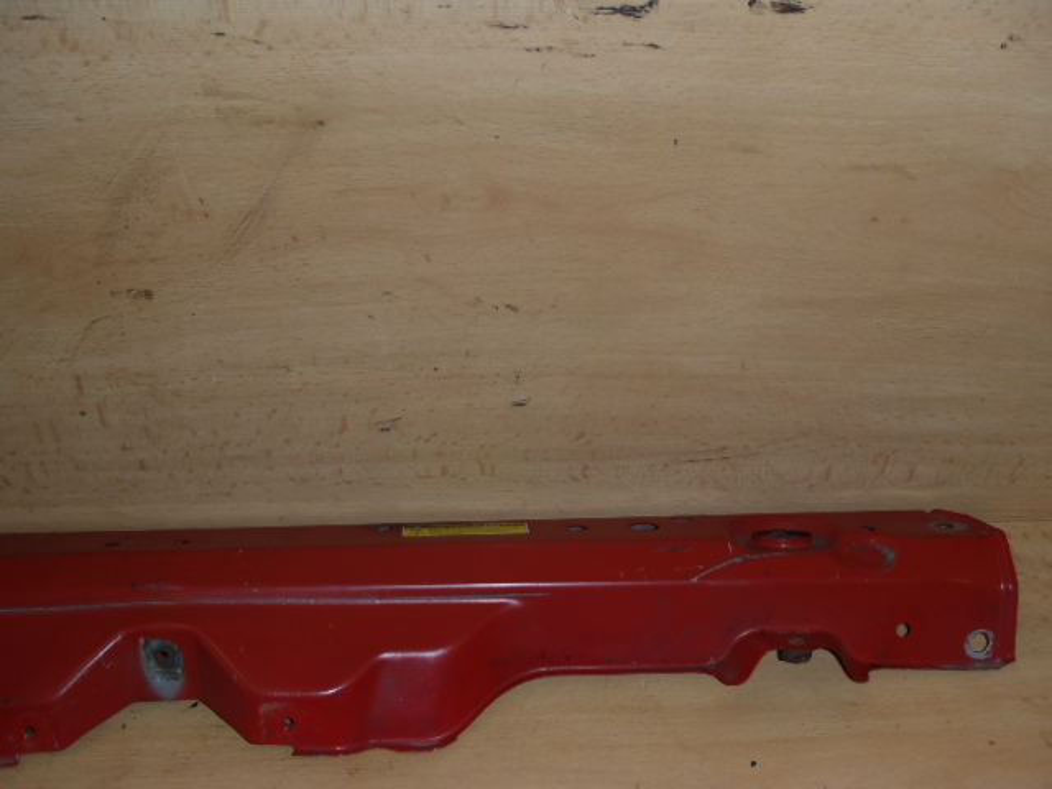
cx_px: 526
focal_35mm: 38
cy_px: 394
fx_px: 1155
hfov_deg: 49.0
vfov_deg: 37.7
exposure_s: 1/40
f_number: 4.6
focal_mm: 6.83
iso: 100
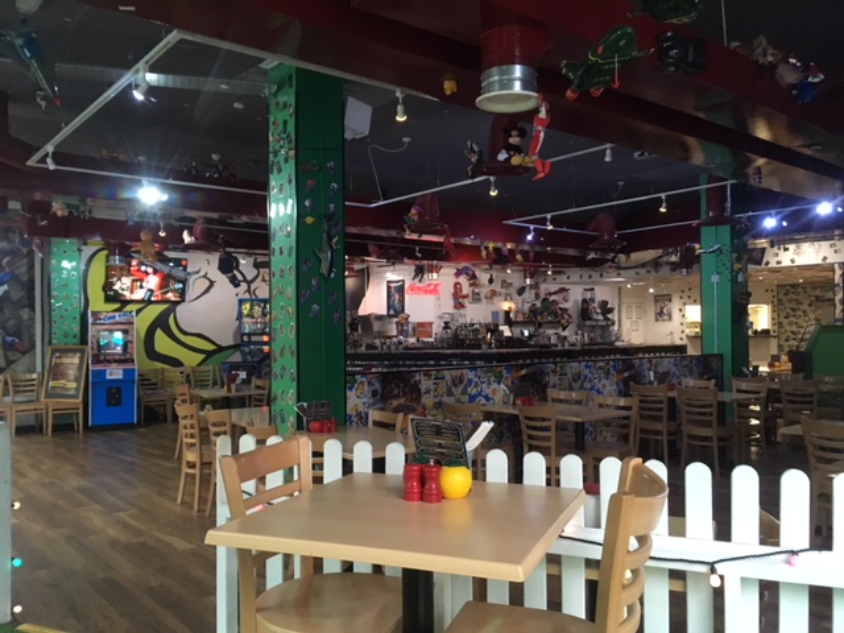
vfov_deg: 48.2
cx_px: 422
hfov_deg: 61.7
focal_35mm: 29
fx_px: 707
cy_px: 316
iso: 250
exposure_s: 1/25
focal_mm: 4.15
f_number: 2.2
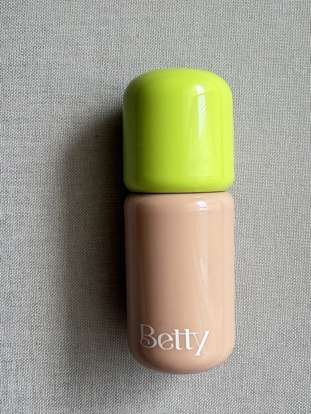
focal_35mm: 43
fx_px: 515
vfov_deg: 43.8
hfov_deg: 33.5
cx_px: 180
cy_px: 216
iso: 160
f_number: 2.2
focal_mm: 2.22
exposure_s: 1/50
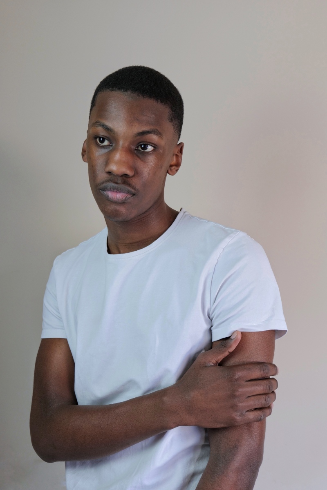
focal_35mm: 44
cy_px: 245
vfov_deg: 44.5
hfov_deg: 30.5
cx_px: 164
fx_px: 599
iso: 1600
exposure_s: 1/60
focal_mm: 44
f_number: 4.9
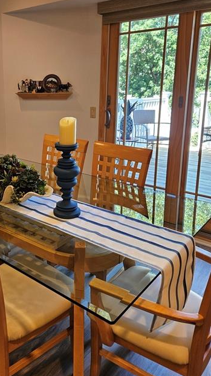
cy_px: 152
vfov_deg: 62.1
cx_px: 56
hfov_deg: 37.0
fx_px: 309
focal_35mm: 31
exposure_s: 1/120
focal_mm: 5.4
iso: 125
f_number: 1.8
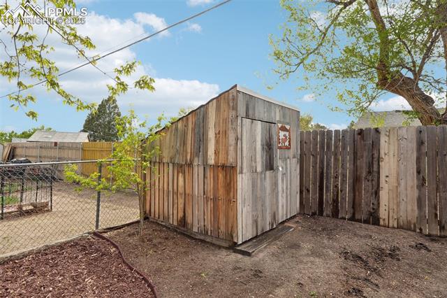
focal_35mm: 19
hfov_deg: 85.9
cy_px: 149
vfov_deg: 63.6
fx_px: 240
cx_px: 224
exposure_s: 1/125
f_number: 8
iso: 800
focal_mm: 12.9
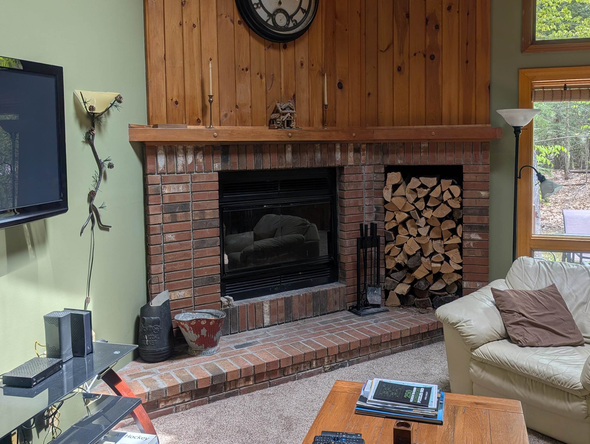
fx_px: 546
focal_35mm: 32
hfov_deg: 56.7
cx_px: 291
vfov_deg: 44.0
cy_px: 177
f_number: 1.68
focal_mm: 6.9
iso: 21
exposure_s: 1/369
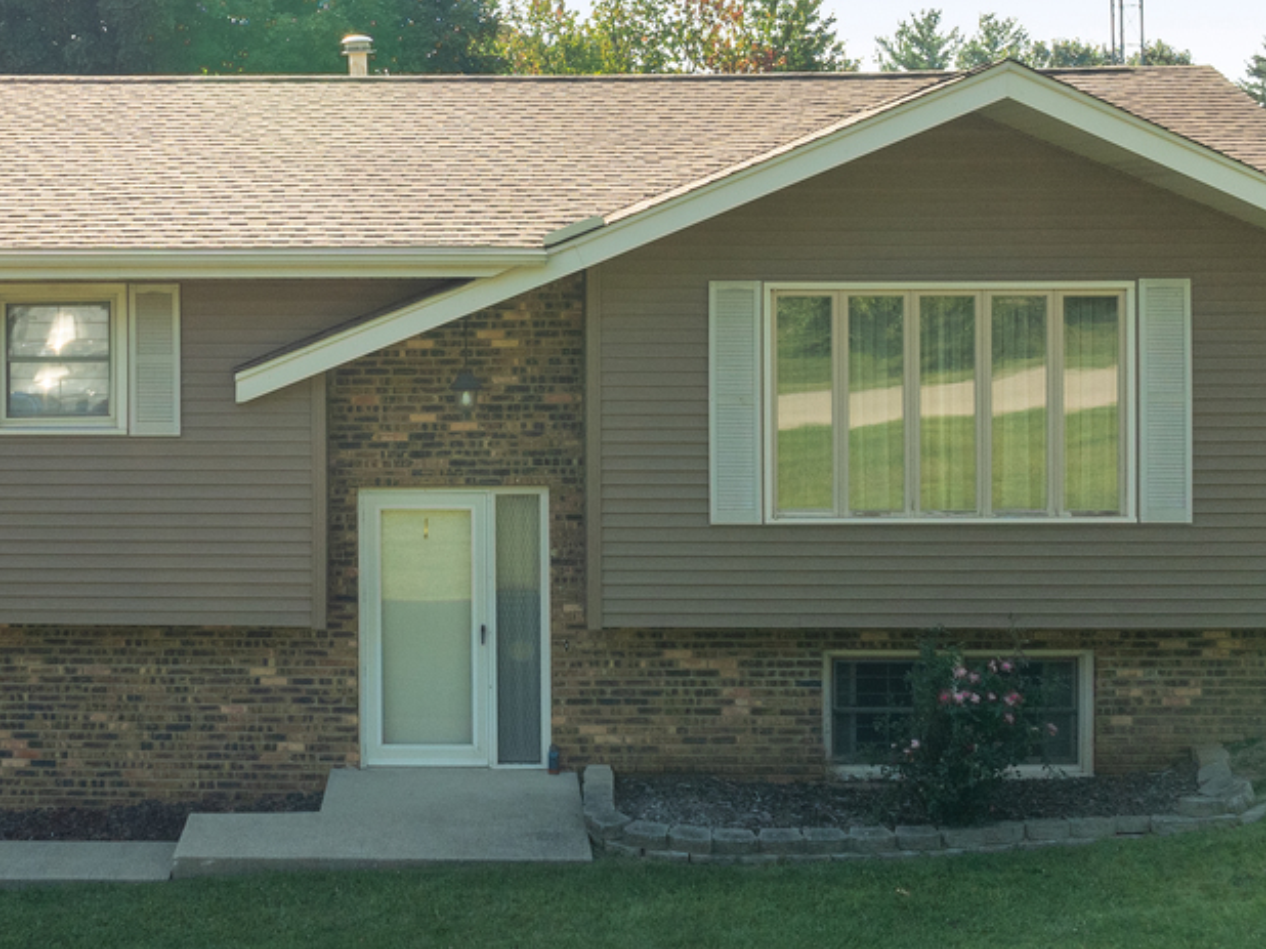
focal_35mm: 56
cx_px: 340
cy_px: 221
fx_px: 2047
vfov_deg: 25.7
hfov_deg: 33.8
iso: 100
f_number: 5
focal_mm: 12.29
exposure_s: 1/200
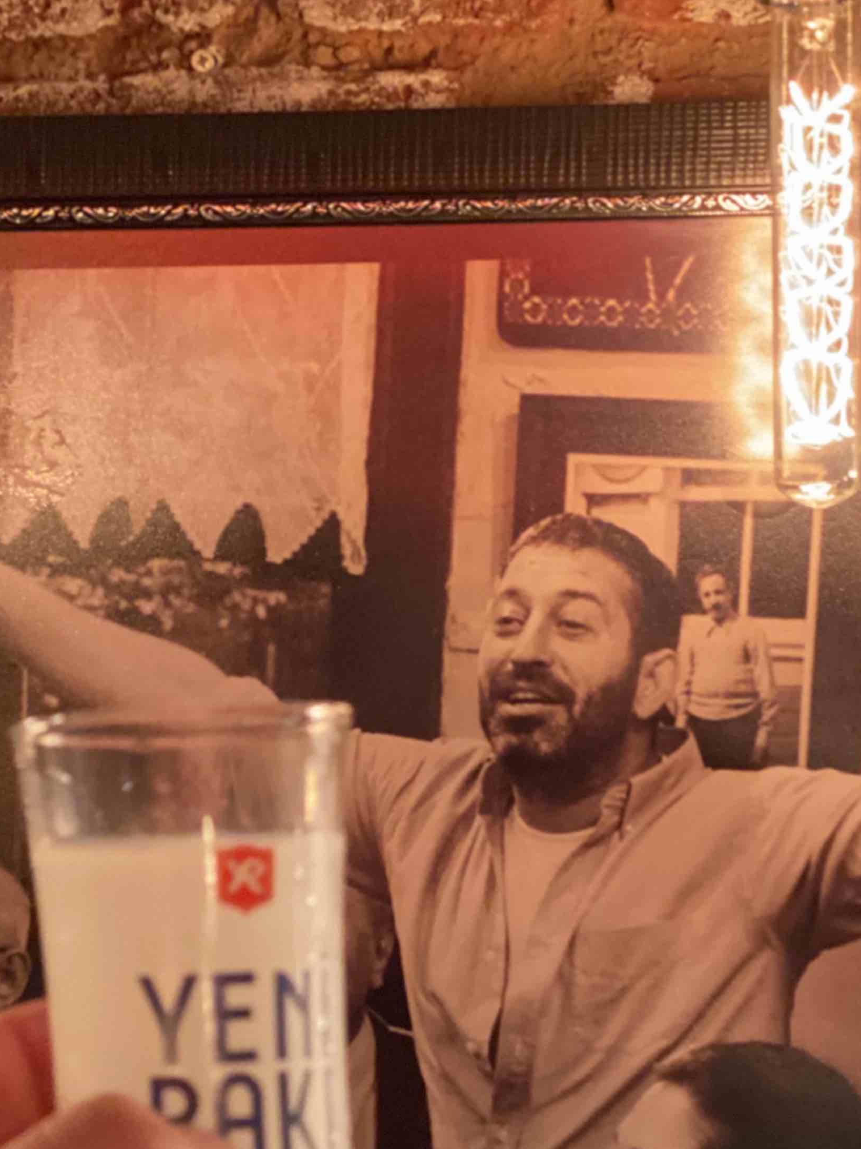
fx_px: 3184
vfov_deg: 20.3
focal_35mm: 96
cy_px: 815
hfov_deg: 15.4
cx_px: 372
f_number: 2
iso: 400
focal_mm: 6
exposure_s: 1/33
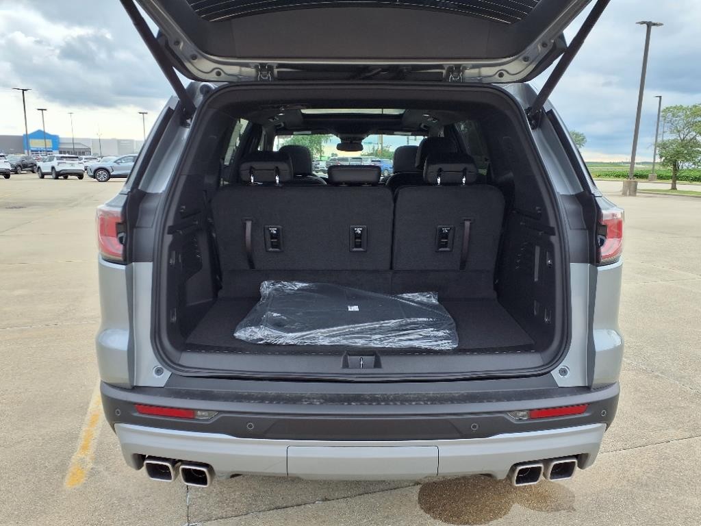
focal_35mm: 27
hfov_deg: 65.3
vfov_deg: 51.4
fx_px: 547
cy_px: 263
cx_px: 350
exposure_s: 1/400
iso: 40
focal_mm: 3.58
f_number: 1.9
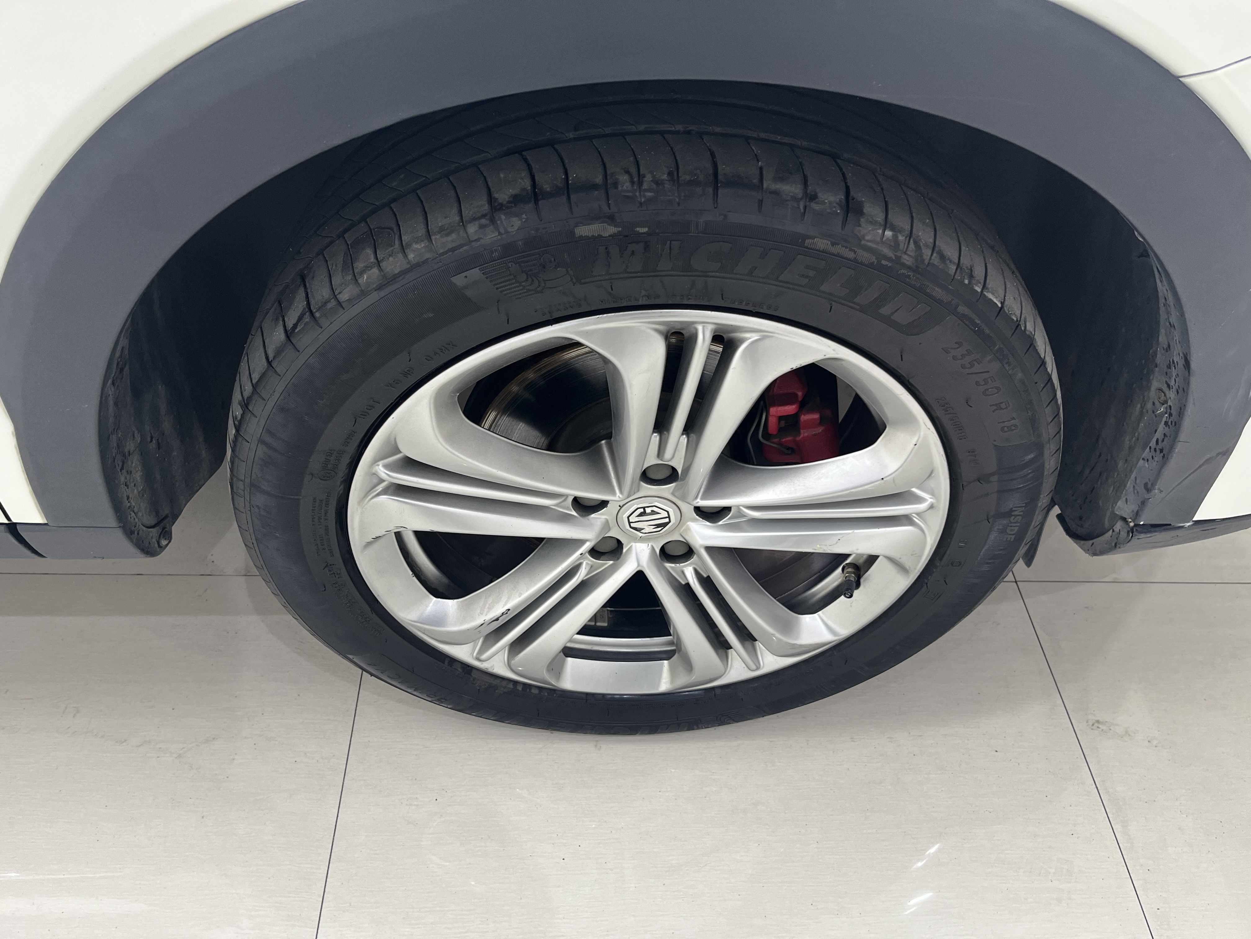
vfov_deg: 53.1
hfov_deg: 67.3
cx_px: 626
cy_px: 470
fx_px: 940
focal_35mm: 26
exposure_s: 1/100
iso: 100
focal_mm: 5.1
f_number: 1.6
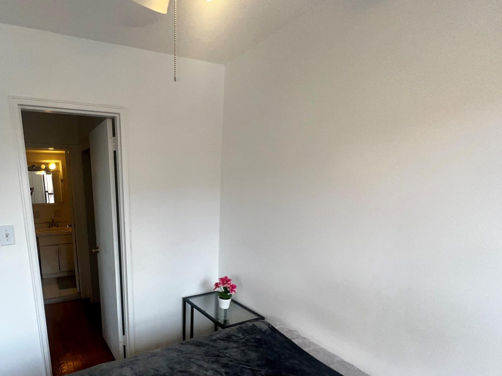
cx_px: 155
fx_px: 261
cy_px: 249
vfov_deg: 69.6
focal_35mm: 18
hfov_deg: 83.8
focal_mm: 1.57
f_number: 1.8
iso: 32
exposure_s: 1/122
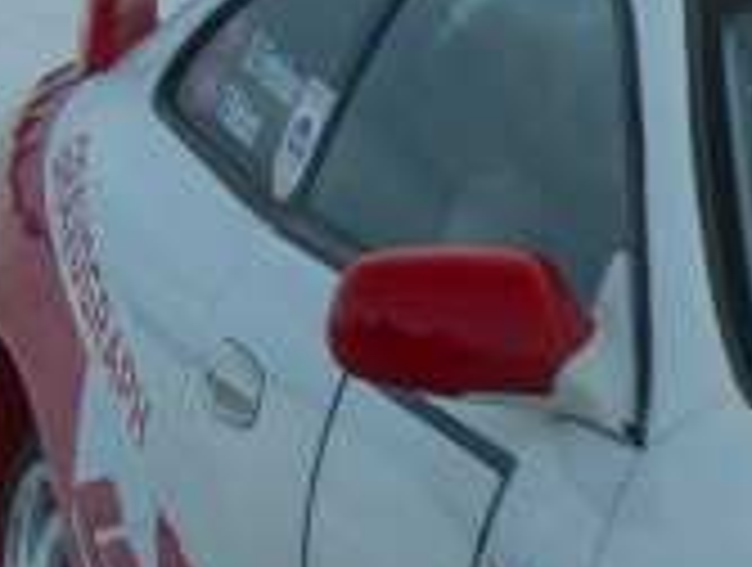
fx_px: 4746
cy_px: 338
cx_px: 1369
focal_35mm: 218
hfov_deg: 8.7
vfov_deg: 6.8
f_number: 3.6
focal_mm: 11.8
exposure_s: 1/125
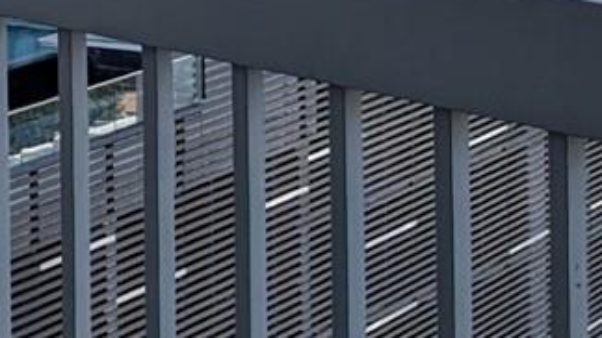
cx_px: -596
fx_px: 2968
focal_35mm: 186
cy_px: -415
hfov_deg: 10.6
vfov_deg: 6.3
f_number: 1.73
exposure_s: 1/3344
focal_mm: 4.38
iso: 34
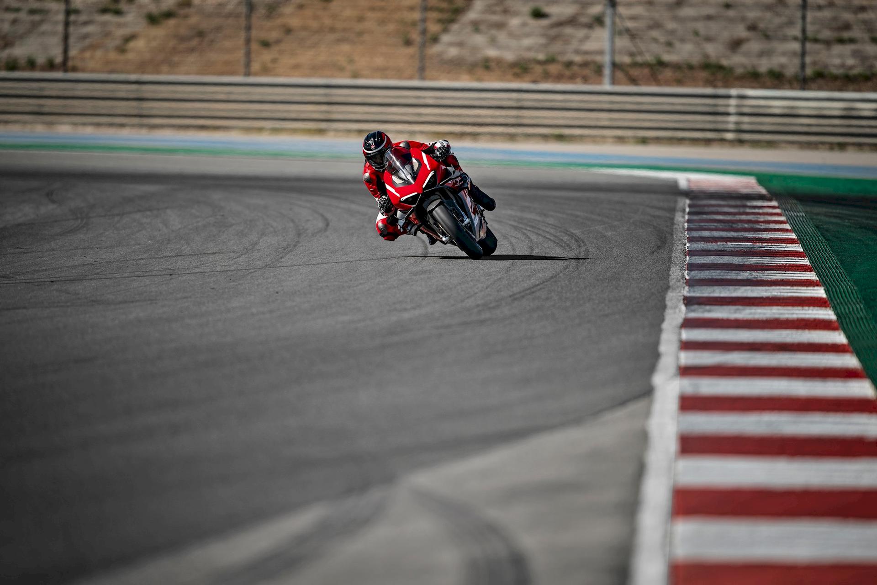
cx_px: 438
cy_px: 292
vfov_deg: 3.4
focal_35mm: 400
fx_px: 9744
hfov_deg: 5.2
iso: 50
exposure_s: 1/1250
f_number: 2.8
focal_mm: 400
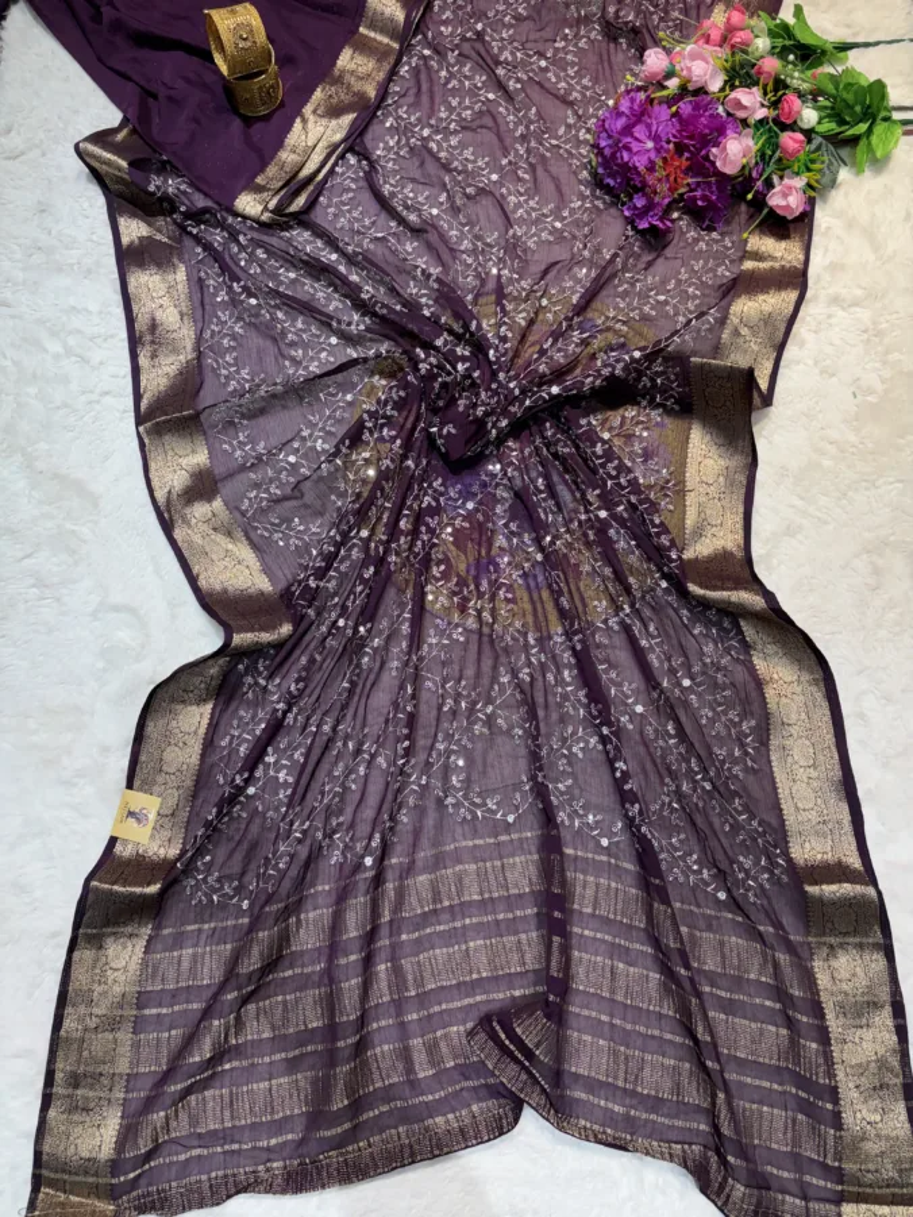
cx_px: 456
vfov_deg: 67.3
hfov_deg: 53.1
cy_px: 608
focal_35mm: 26
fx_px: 914
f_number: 1.6
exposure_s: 1/100
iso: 64
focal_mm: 5.96
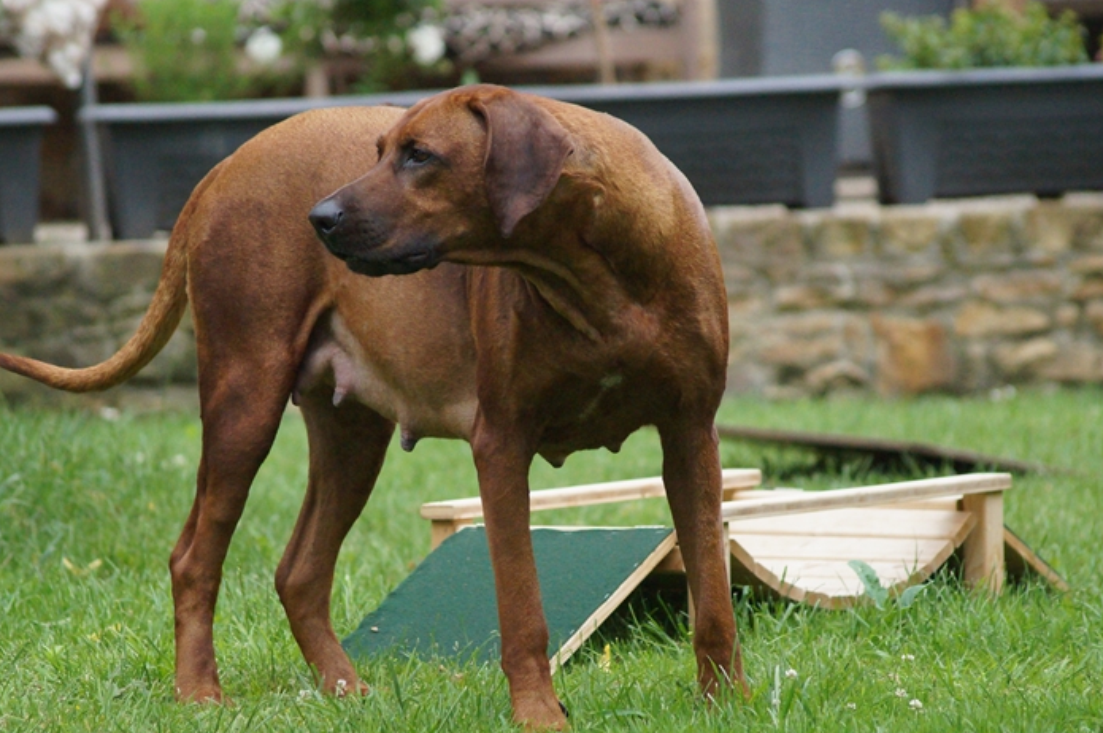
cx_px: 492
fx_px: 7928
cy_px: 386
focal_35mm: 259
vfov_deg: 5.3
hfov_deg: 8.0
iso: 2500
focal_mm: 150
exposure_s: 1/2000
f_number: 4.5
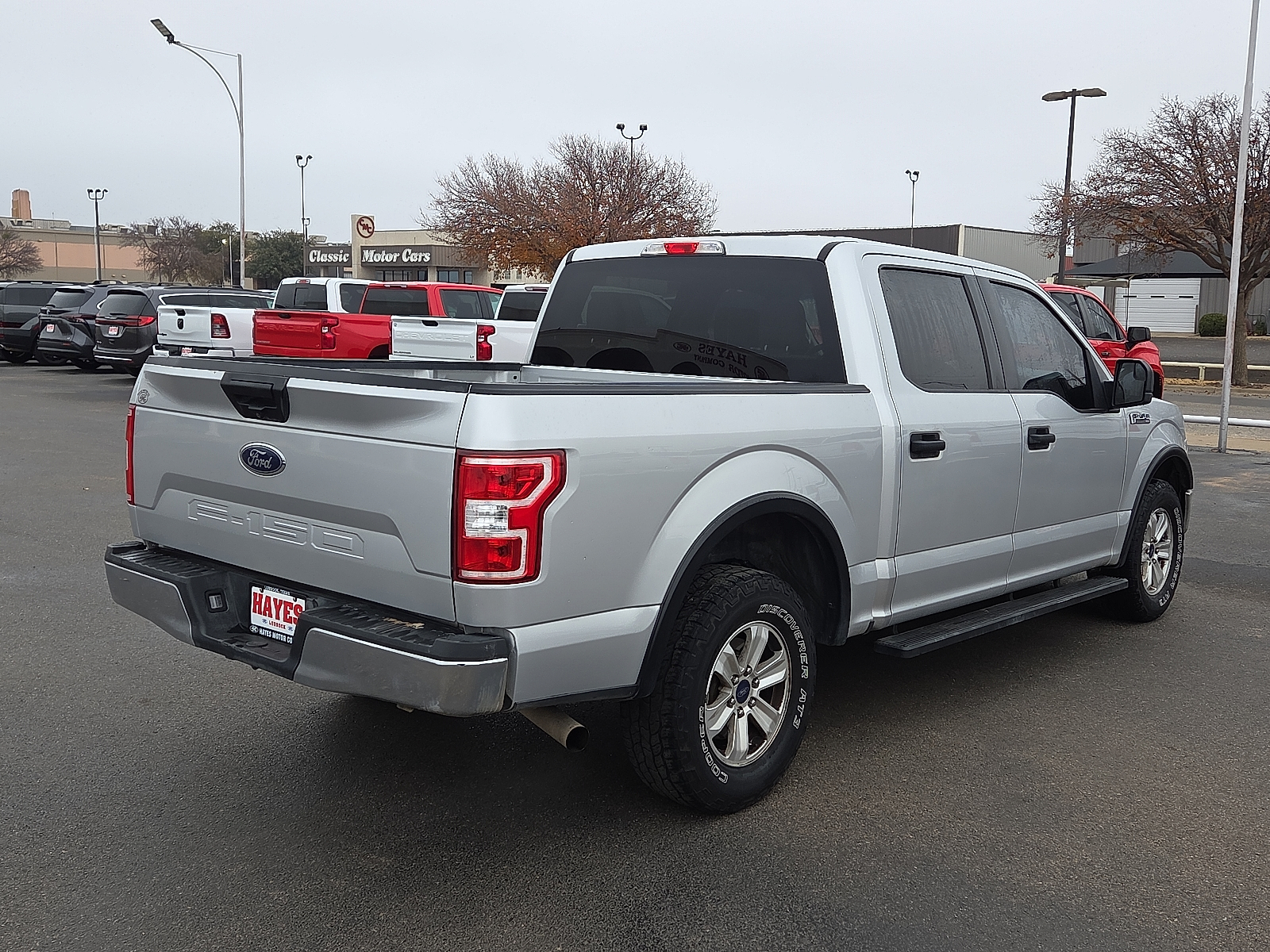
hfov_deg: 54.0
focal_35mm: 34
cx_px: 635
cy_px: 476
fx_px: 1247
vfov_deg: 41.8
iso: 76
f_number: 1.8
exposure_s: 1/833
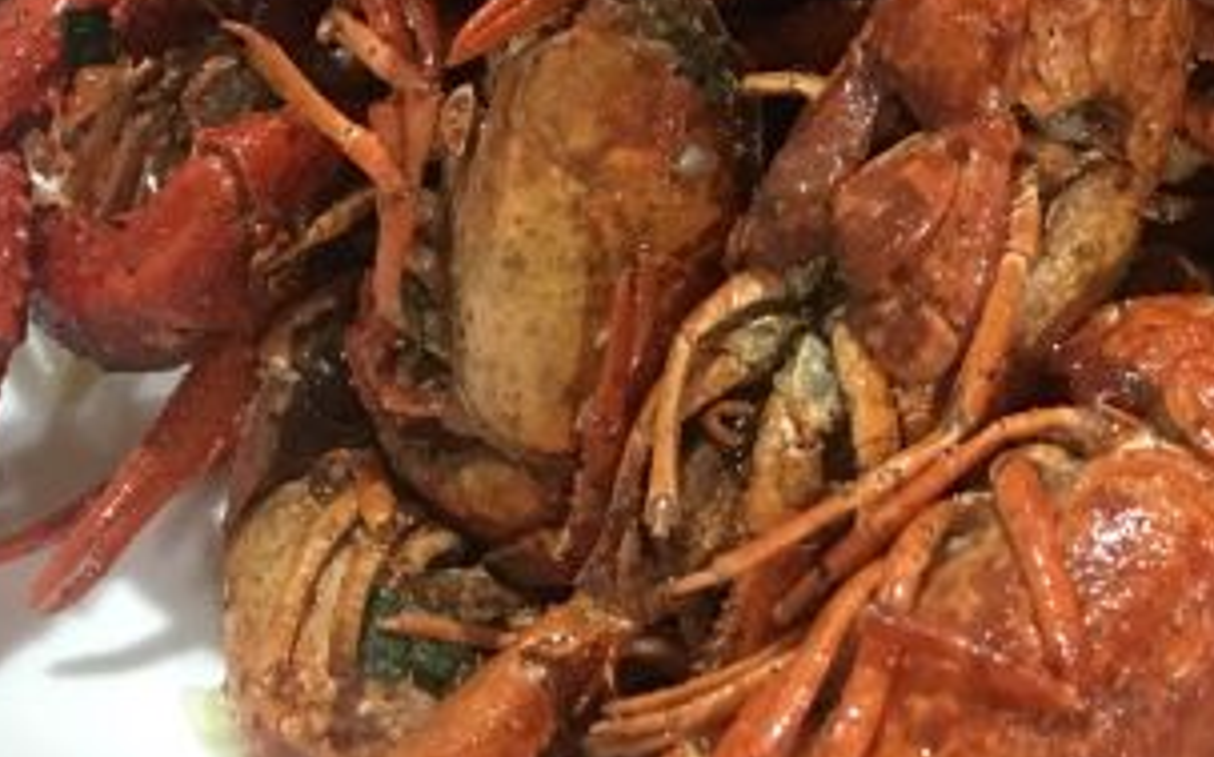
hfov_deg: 27.6
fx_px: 2348
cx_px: 1158
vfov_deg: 17.8
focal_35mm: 71
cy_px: -38
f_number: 2.2
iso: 125
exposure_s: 1/8
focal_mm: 4.15
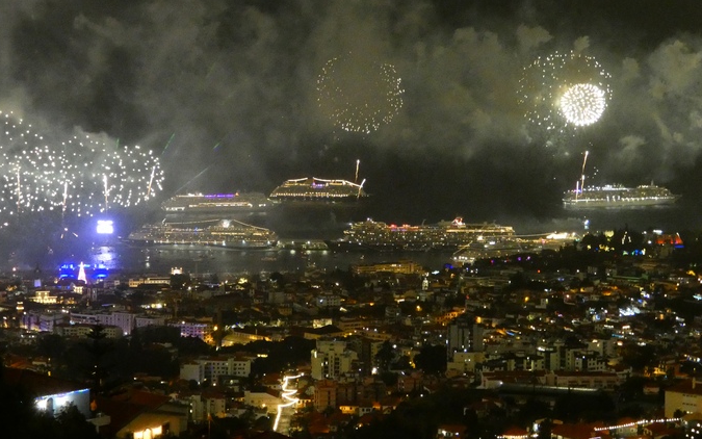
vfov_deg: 14.8
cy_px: 191
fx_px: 1684
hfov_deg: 23.5
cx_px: 311
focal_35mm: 88
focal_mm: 12.5
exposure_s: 1/10
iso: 1600
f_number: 4.3
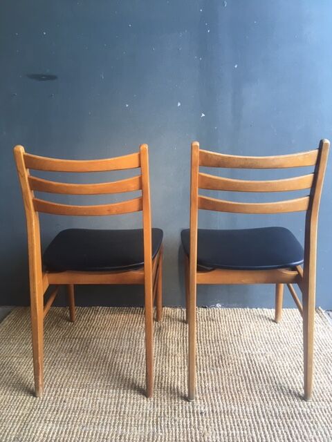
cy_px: 221
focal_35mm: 29
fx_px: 371
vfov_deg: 61.7
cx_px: 166
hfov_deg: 48.2
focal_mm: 4.15
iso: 32
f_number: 2.2
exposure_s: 1/33
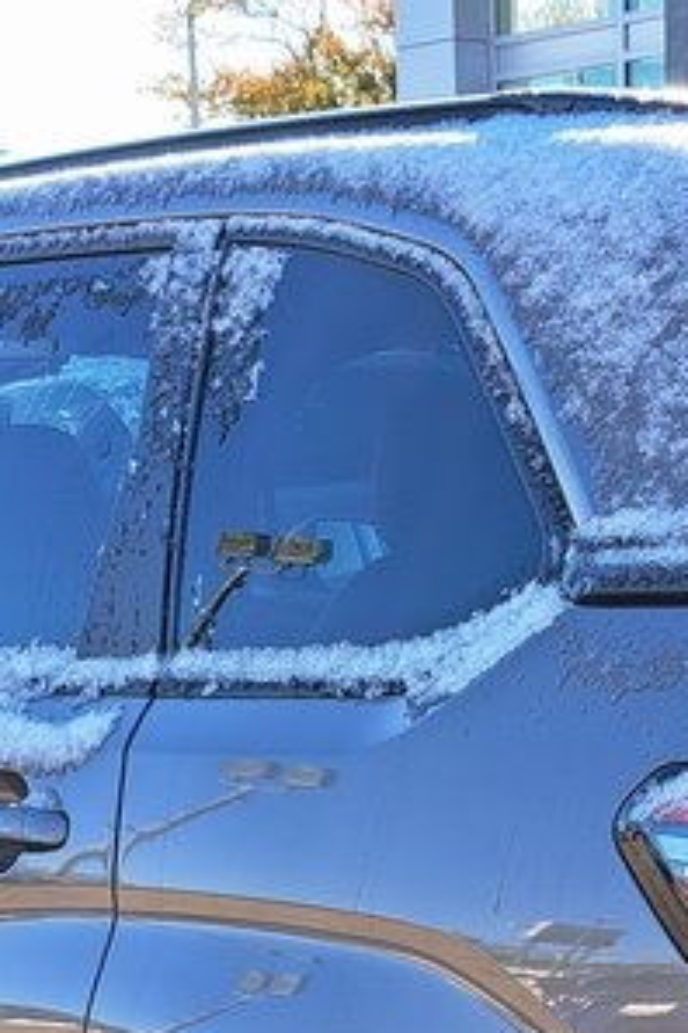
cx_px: 497
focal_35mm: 86
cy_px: 908
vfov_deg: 23.1
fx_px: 2465
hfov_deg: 15.8
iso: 50
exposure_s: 1/298
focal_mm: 5.23
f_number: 1.8
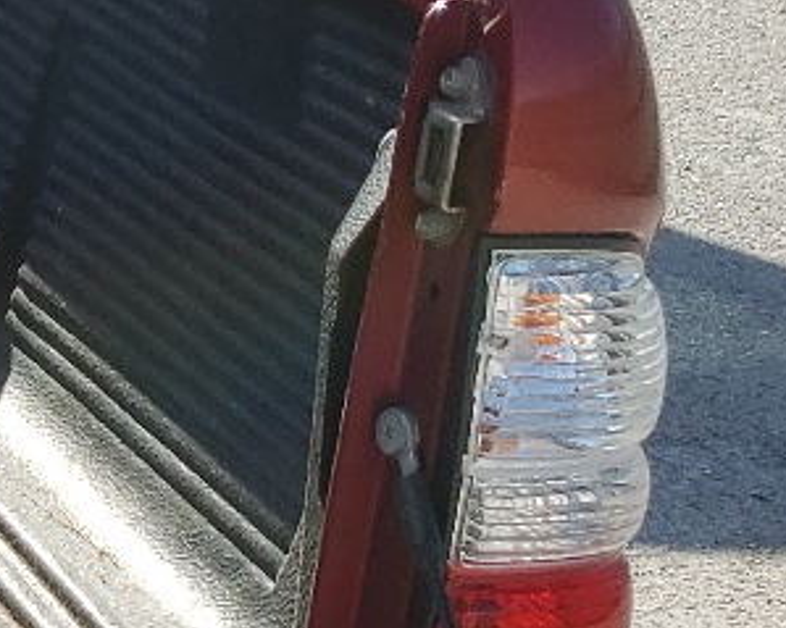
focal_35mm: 136
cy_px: 313
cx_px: -1130
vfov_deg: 11.3
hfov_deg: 11.5
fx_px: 3163
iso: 50
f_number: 1.5
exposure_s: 1/1667
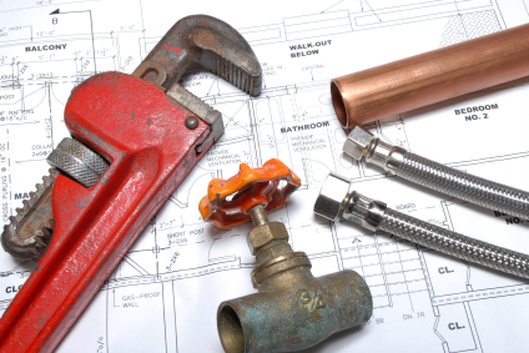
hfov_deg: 53.1
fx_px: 529
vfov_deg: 36.9
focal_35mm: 36
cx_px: 264
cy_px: 176
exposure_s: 1/200
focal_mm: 24
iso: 100
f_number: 16
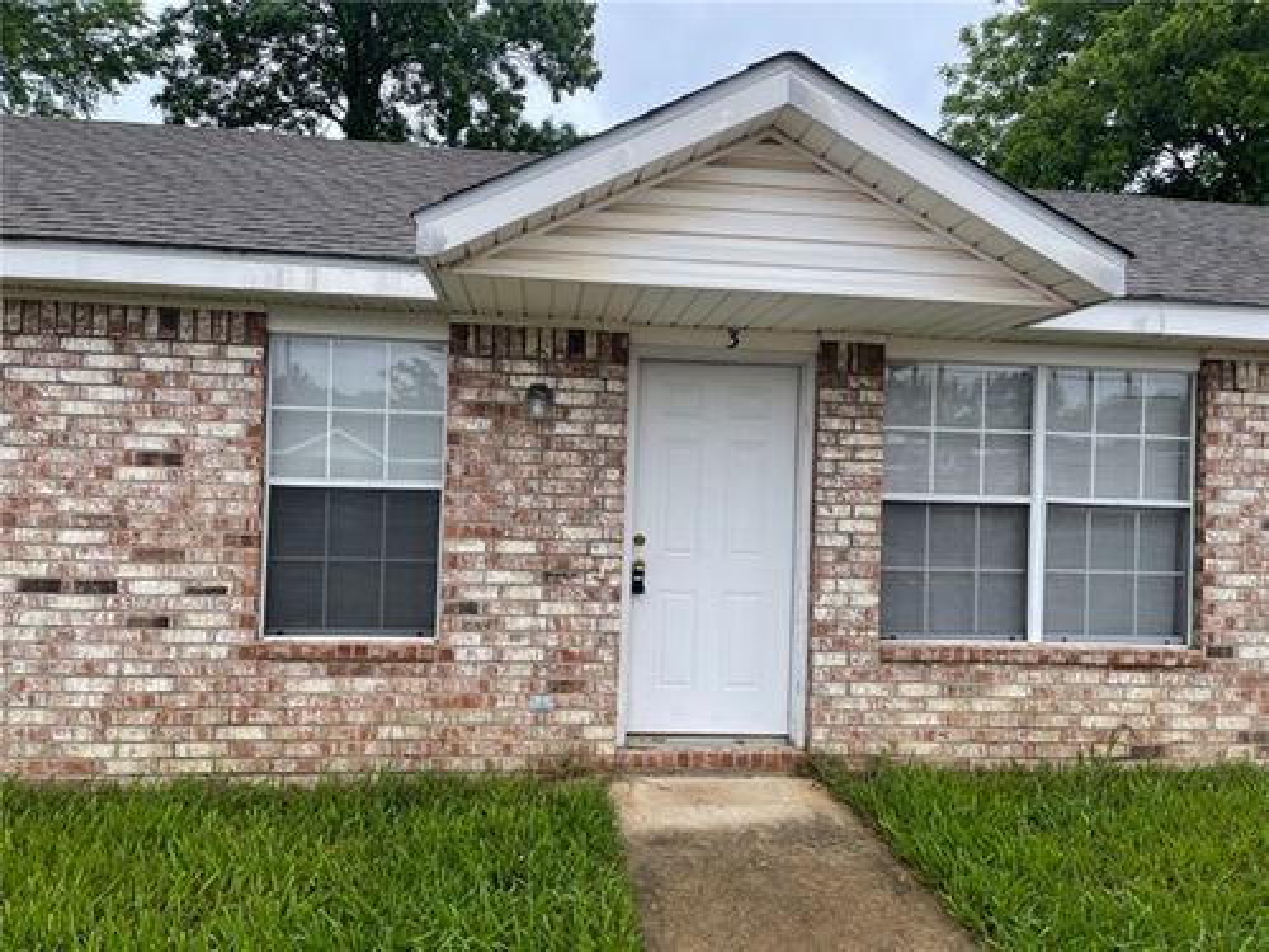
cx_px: 634
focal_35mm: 26
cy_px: 476
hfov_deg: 67.3
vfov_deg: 53.1
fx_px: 953
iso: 32
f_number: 1.6
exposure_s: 1/894
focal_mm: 5.1
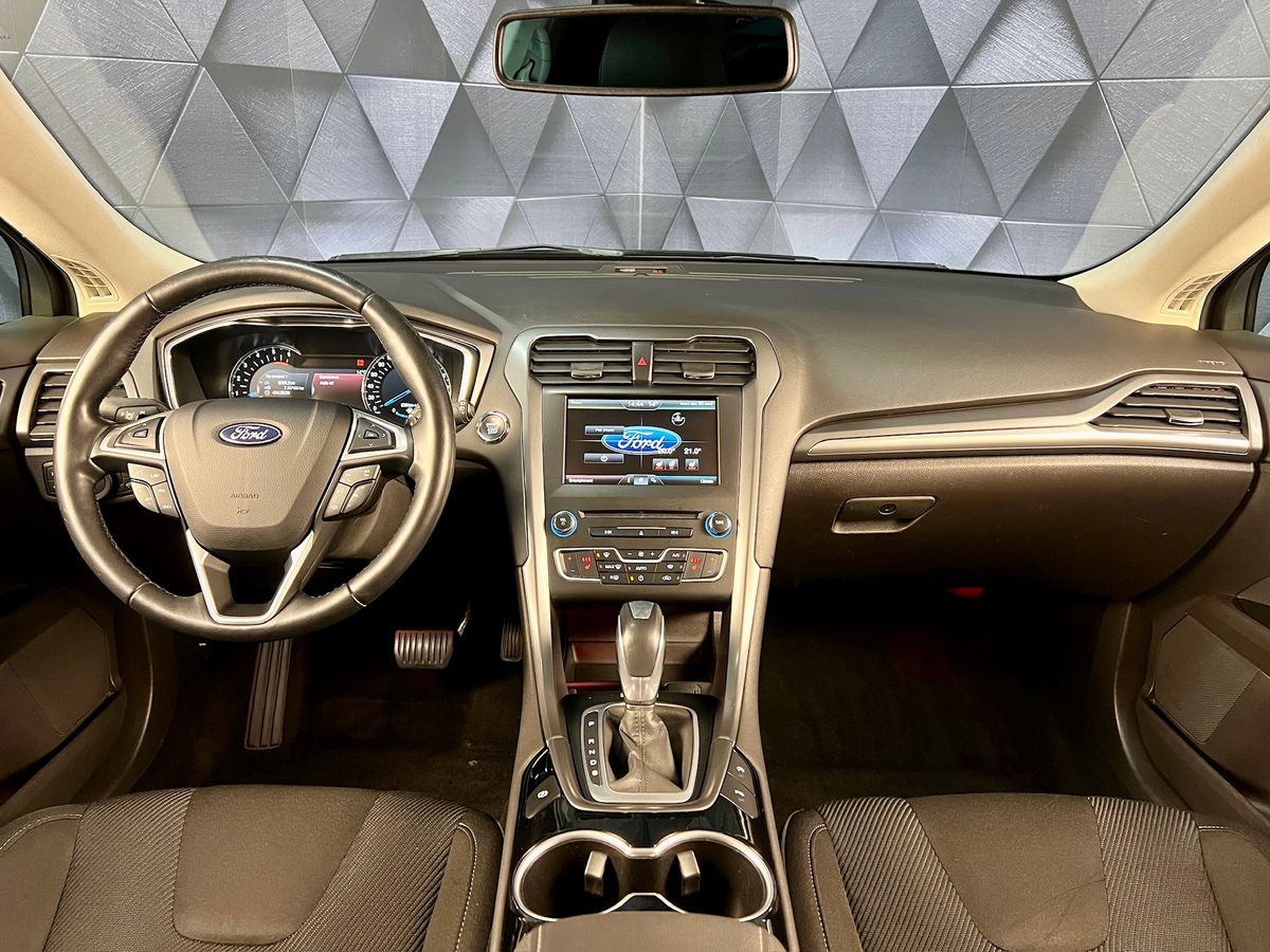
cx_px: 635
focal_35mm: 26
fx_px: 954
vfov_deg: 53.1
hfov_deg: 67.3
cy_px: 476
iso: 400
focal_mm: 5.7
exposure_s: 1/50
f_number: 1.5
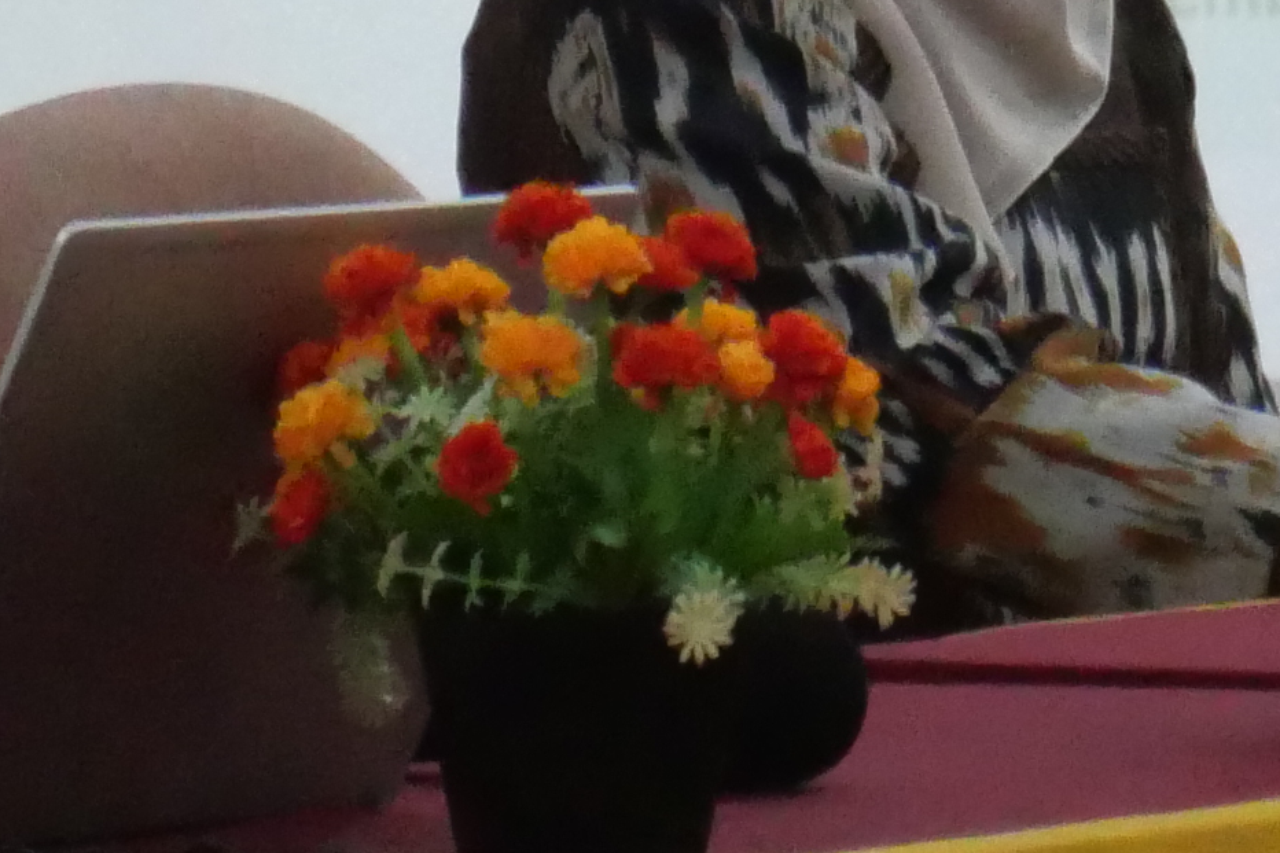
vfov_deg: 2.8
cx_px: 1226
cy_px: -367
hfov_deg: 4.3
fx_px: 17205
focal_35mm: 484
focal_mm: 42
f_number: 5.6
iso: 5000
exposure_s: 1/60
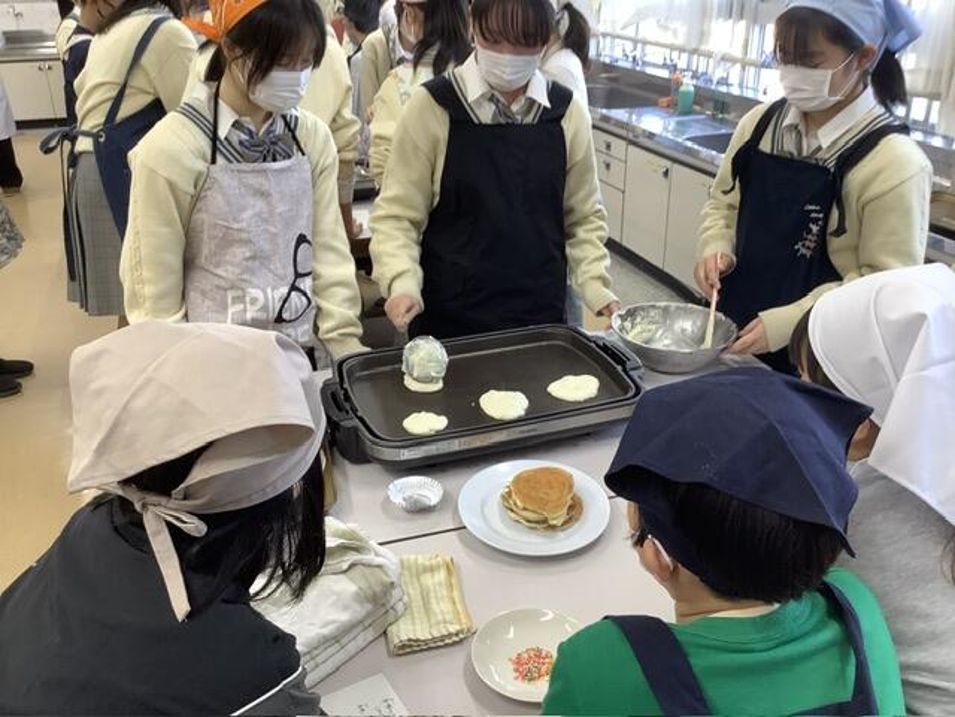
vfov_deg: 45.4
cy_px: 358
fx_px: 855
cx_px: 478
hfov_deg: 58.4
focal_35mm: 31
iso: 50
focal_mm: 3.3
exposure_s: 1/50
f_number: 2.4
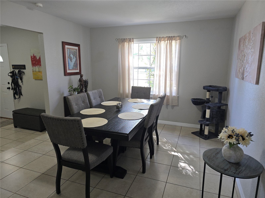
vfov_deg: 58.9
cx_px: 132
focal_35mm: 23
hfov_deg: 73.9
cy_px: 99
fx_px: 176
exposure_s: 1/120
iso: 200
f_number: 1.7
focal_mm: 6.3
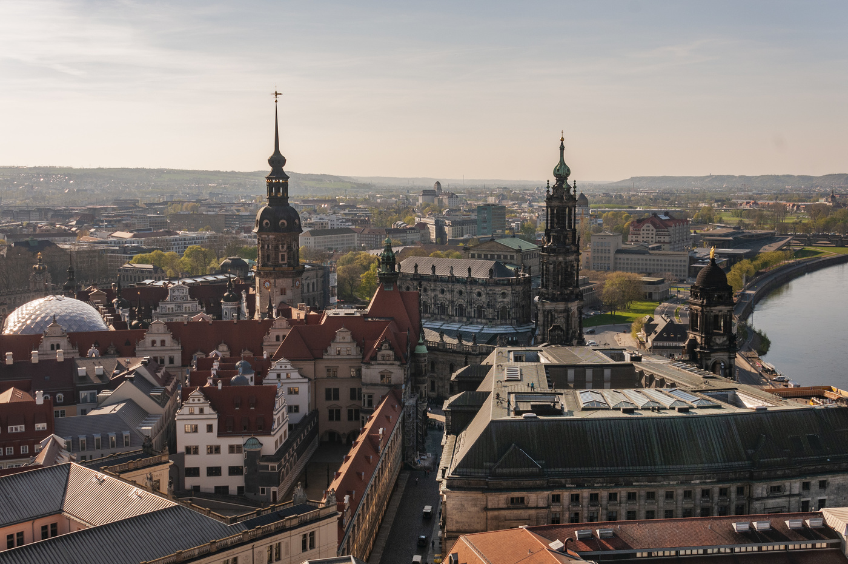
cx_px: 424
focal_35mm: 39
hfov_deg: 49.6
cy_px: 282
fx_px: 918
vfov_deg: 34.1
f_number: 9
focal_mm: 26
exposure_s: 1/640
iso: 200
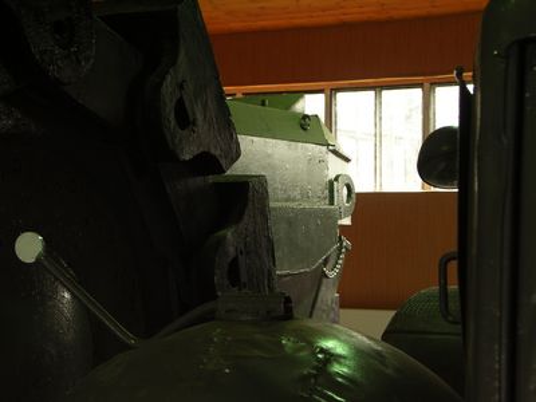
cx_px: 268
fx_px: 1177
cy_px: 201
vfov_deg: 19.4
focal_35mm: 76
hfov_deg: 25.7
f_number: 3.5
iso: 100
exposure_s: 1/15
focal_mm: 19.7
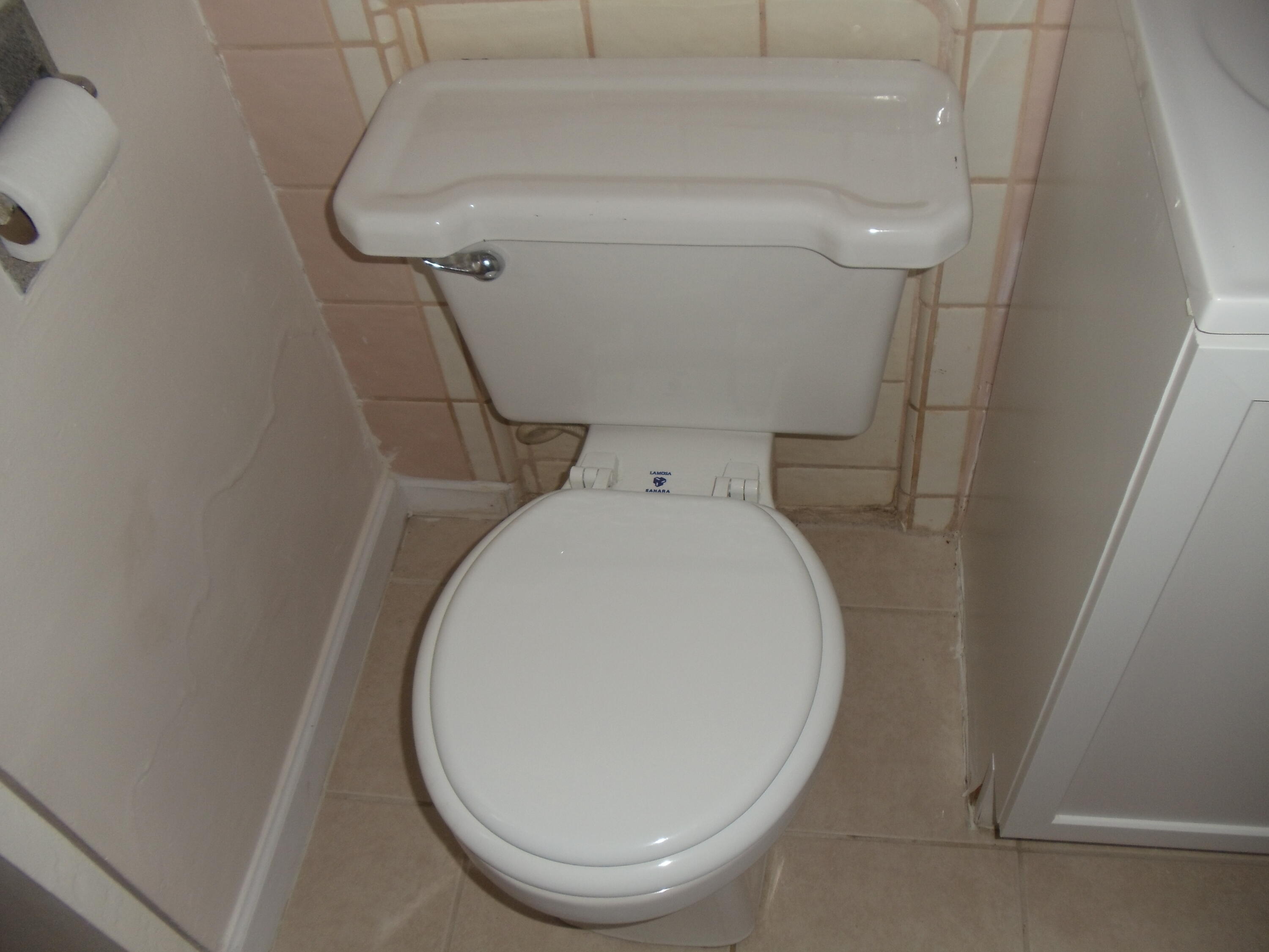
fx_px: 1613
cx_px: 634
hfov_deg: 42.9
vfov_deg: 32.9
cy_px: 476
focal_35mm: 44
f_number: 7.1
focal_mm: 6
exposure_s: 1/30
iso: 100
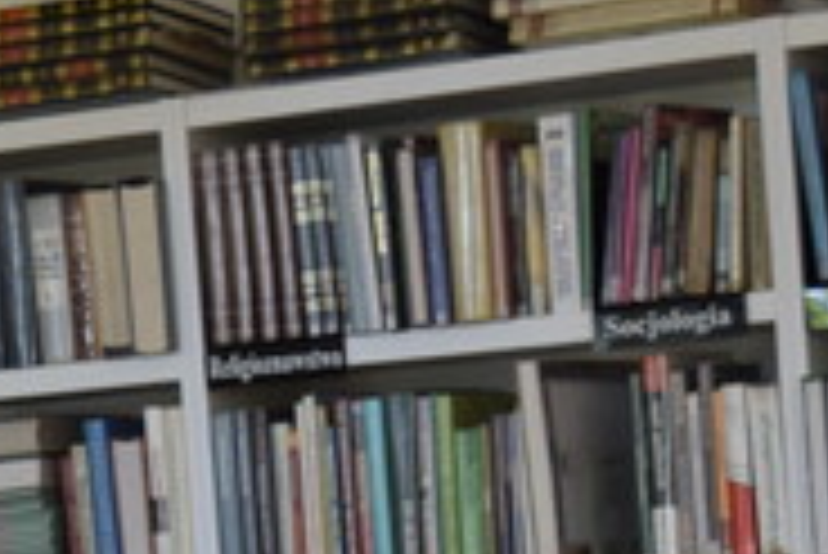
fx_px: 4560
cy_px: 923
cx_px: 117
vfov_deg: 6.8
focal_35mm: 198
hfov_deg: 10.3
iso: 400
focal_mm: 31
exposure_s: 1/60
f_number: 4.2
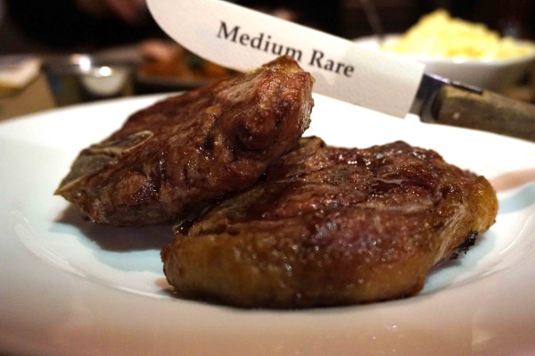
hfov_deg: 49.6
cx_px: 268
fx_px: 579
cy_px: 178
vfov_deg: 34.2
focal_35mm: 39
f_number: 4.5
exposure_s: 1/20
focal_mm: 26
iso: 3200
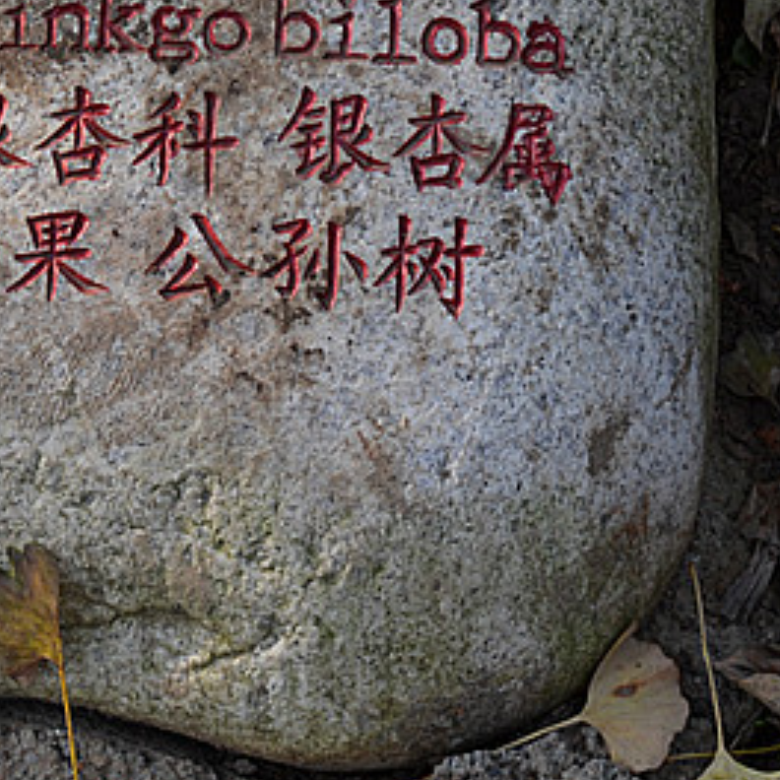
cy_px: -313
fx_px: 4920
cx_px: 158
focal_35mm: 193
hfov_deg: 9.0
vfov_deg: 8.9
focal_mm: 50
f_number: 8
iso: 100
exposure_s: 1/60
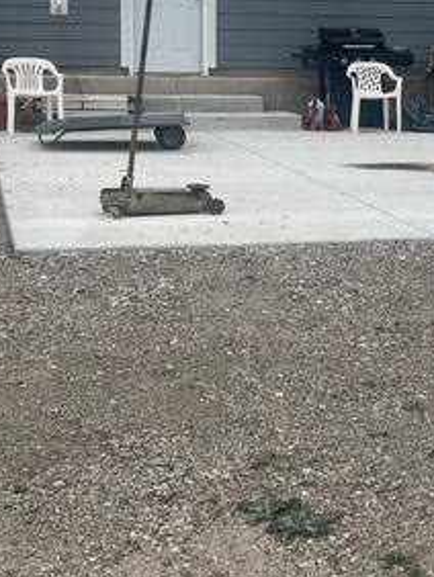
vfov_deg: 28.2
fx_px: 1135
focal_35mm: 68
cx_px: 328
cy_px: 160
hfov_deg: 21.5
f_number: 1.6
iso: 32
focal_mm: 5.1
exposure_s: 1/3086
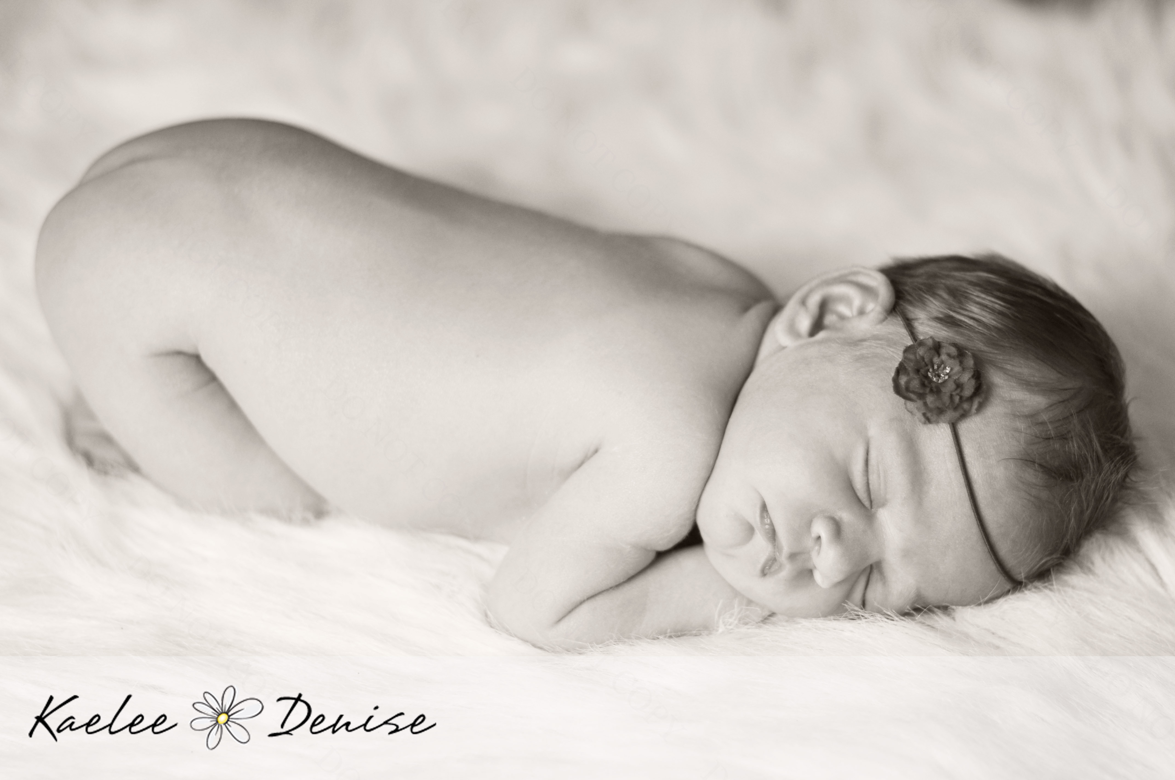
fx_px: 2445
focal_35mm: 75
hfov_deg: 27.0
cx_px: 588
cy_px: 390
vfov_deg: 18.1
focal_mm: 50
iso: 200
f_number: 1.4
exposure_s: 1/500
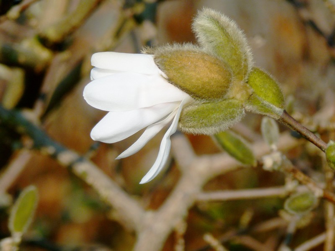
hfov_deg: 4.1
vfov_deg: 3.1
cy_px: 126
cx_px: 168
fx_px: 4645
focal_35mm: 480
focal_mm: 68.8
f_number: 5.9
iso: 100
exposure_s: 1/400
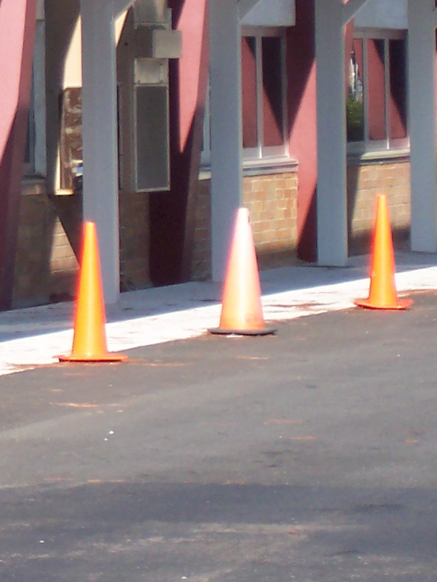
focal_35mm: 366
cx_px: -59
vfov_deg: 5.4
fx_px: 6156
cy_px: 82
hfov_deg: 4.1
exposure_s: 1/250
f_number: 4.9
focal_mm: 22.4
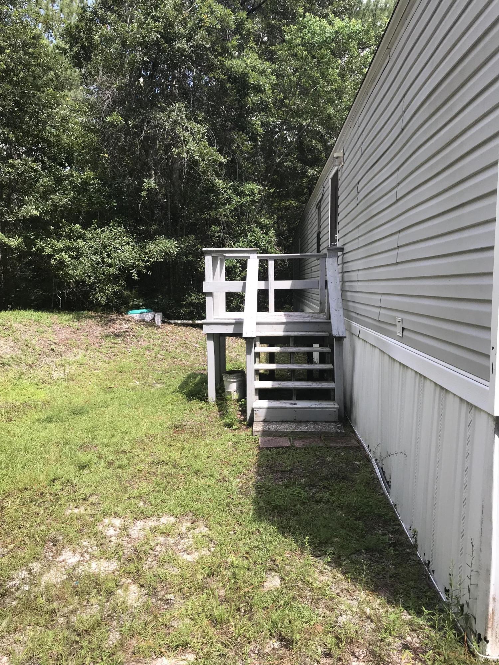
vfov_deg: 63.4
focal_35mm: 28
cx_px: 250
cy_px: 332
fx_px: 538
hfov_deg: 49.7
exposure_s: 1/958
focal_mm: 3.99
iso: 20
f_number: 1.8
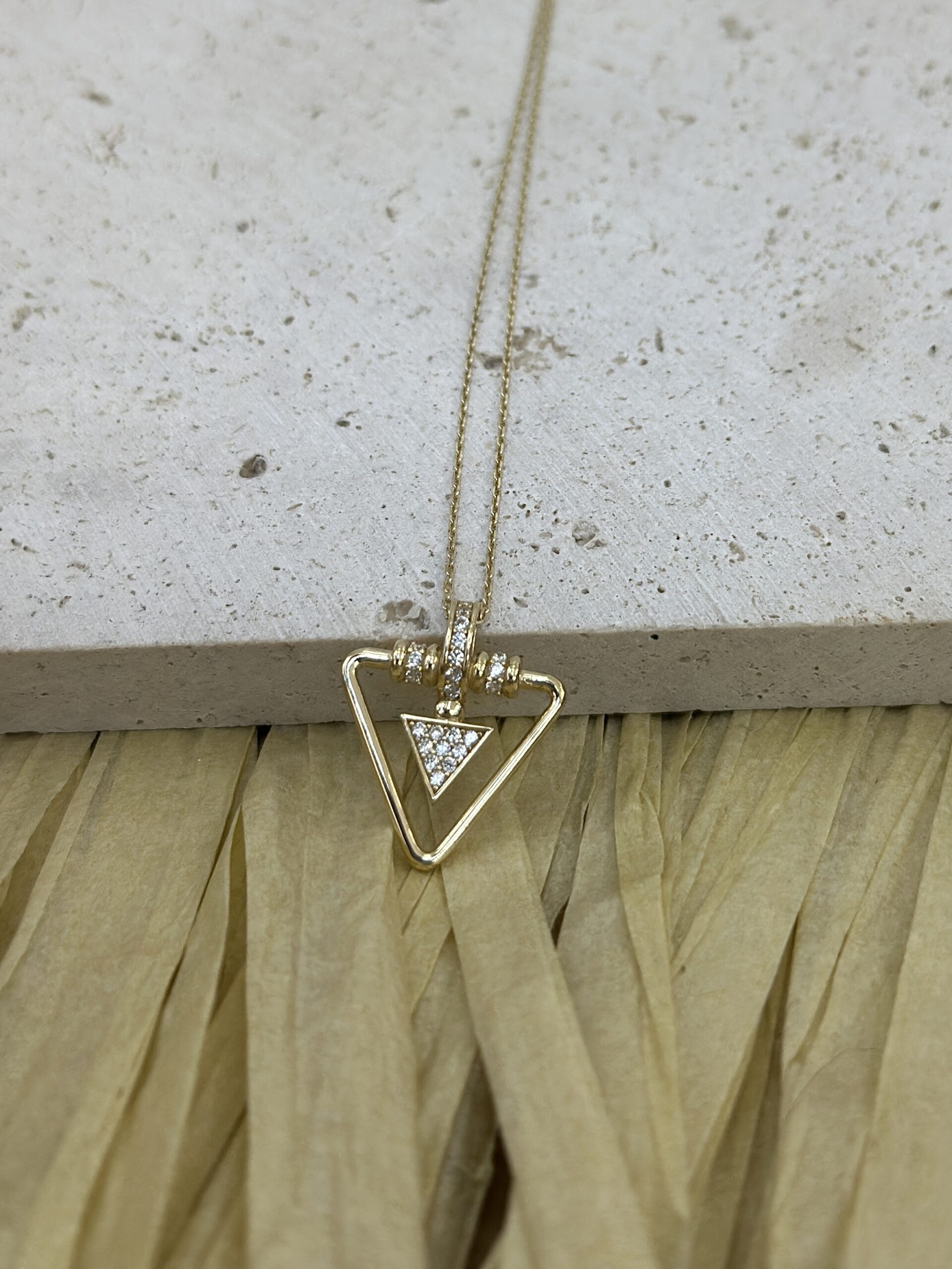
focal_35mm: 48
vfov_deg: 39.7
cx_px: 476
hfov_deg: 30.3
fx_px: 1760
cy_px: 634
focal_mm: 6.86
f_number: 1.78
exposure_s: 1/494
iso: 80
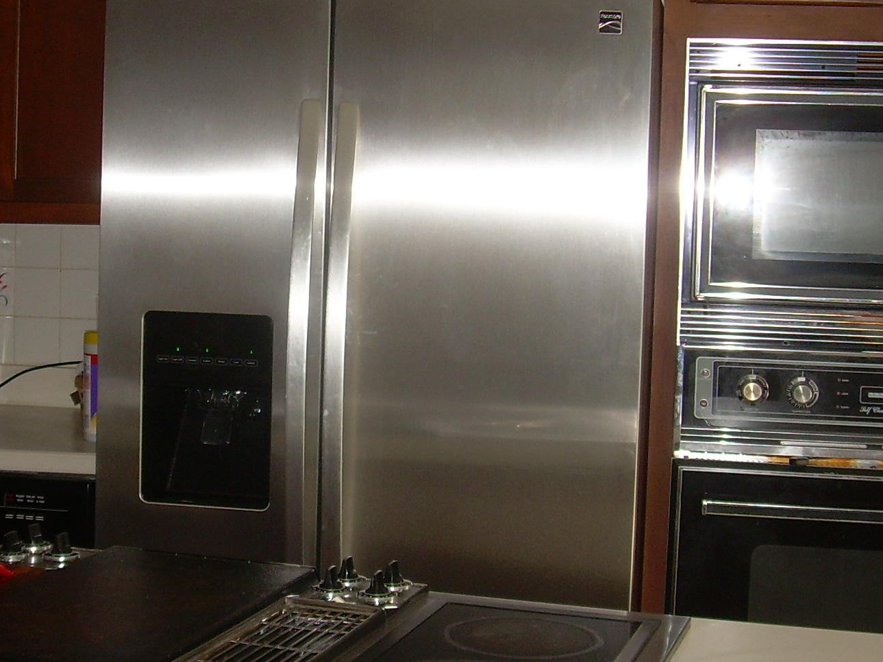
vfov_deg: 21.9
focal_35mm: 67
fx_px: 1709
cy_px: 273
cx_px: 345
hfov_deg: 28.9
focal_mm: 6.3
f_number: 2.8
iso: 65
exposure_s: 1/60
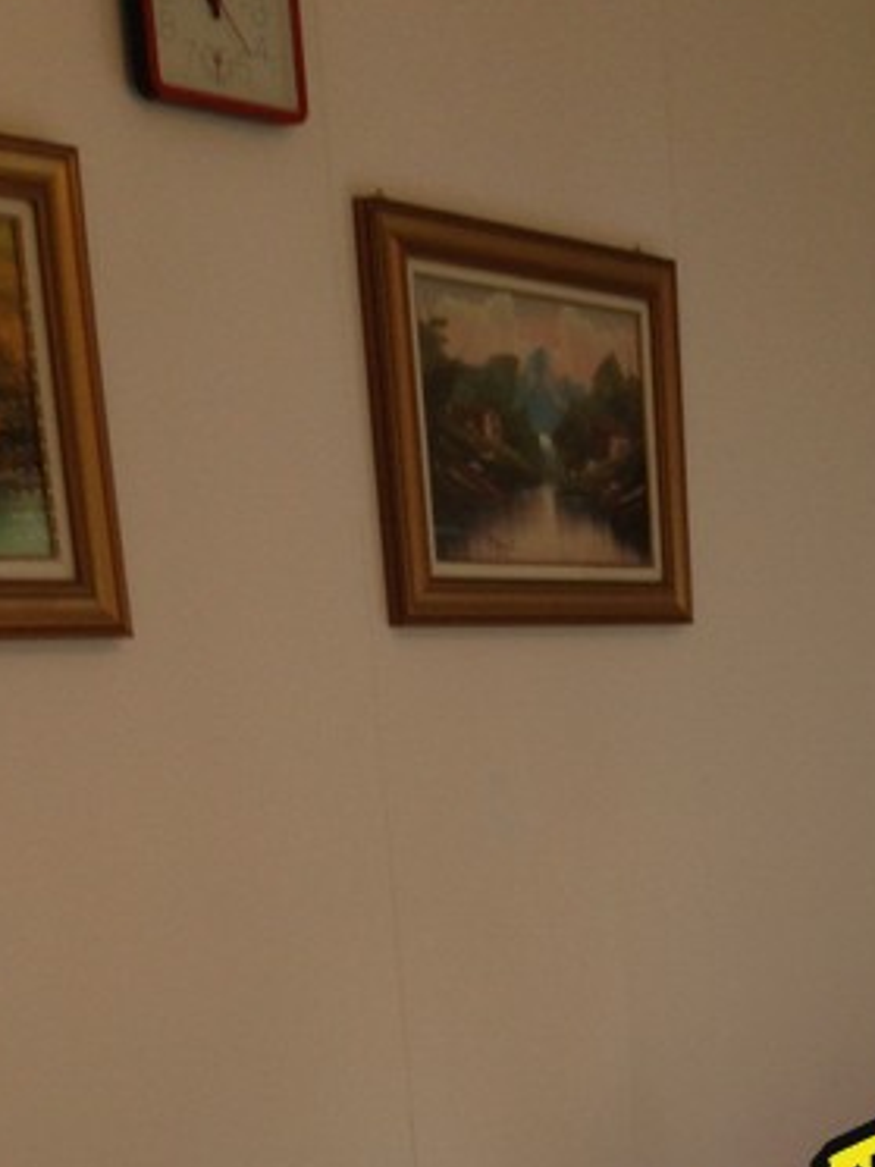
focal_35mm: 71
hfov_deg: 20.0
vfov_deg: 25.8
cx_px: 903
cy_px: 1217
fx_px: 2393
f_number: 2.4
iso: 64
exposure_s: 1/20
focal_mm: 4.12
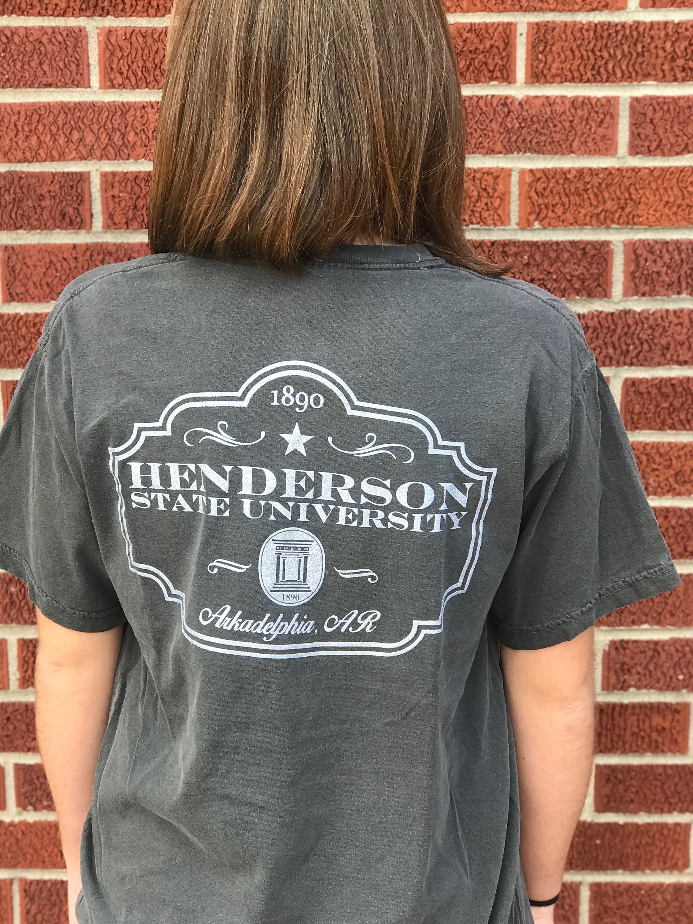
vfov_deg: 25.7
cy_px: 491
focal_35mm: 76
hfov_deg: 19.3
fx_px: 2029
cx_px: 253
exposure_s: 1/120
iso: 32
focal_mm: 6.6
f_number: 2.8
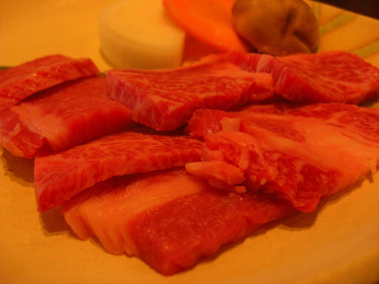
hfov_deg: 49.0
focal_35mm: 38
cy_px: 142
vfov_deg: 37.7
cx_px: 190
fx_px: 416
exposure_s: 1/30
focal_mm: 7.9
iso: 200
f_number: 2.8
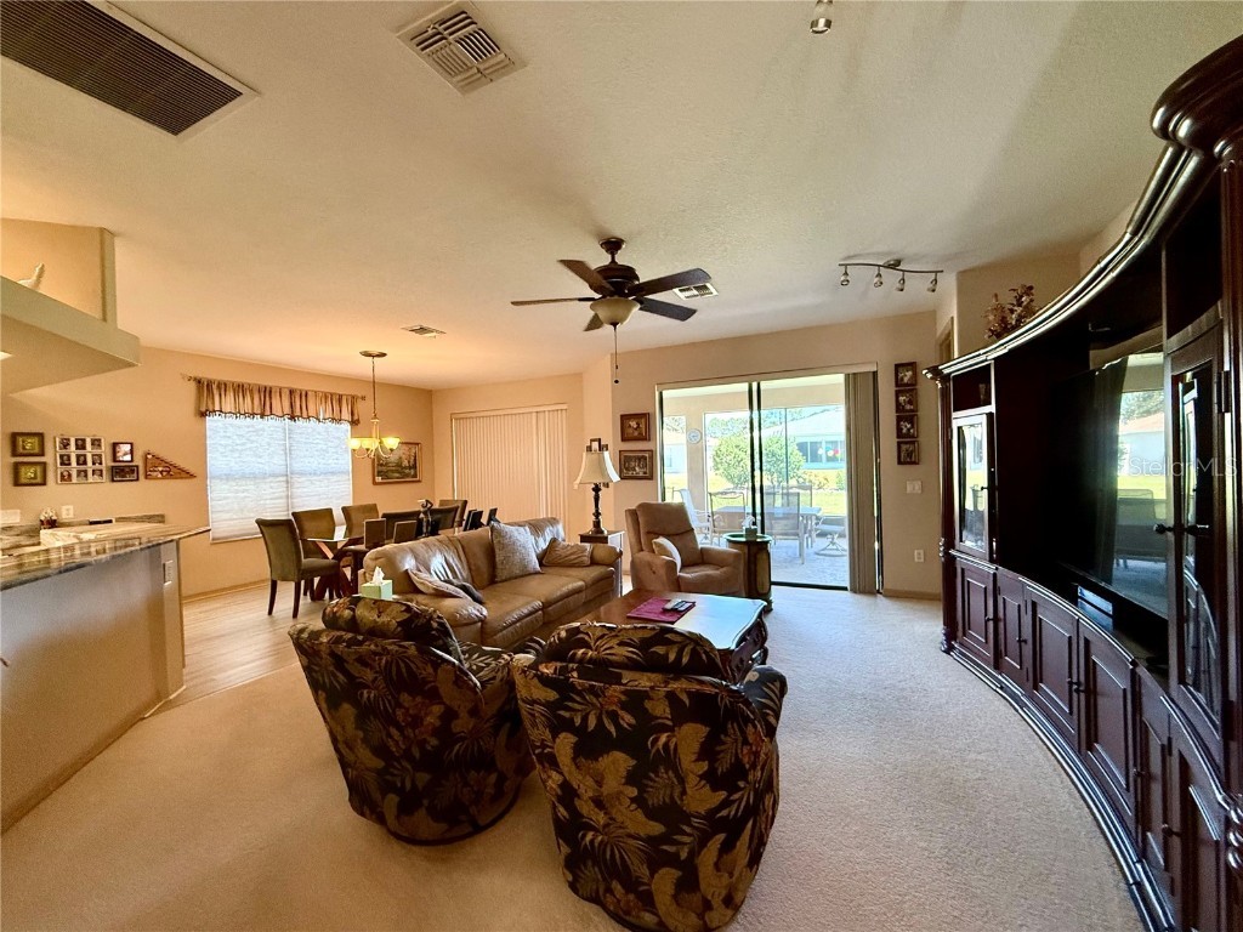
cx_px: 622
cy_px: 466
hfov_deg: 102.1
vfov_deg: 85.7
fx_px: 503
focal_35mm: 14
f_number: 2.2
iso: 400
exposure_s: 1/120
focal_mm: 2.22
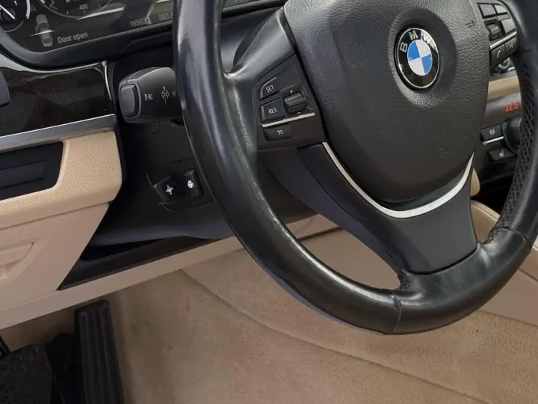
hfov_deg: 20.4
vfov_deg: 15.3
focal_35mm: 96
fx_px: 1492
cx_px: 362
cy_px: 54
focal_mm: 6.76
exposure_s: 1/233
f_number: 1.78
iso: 100
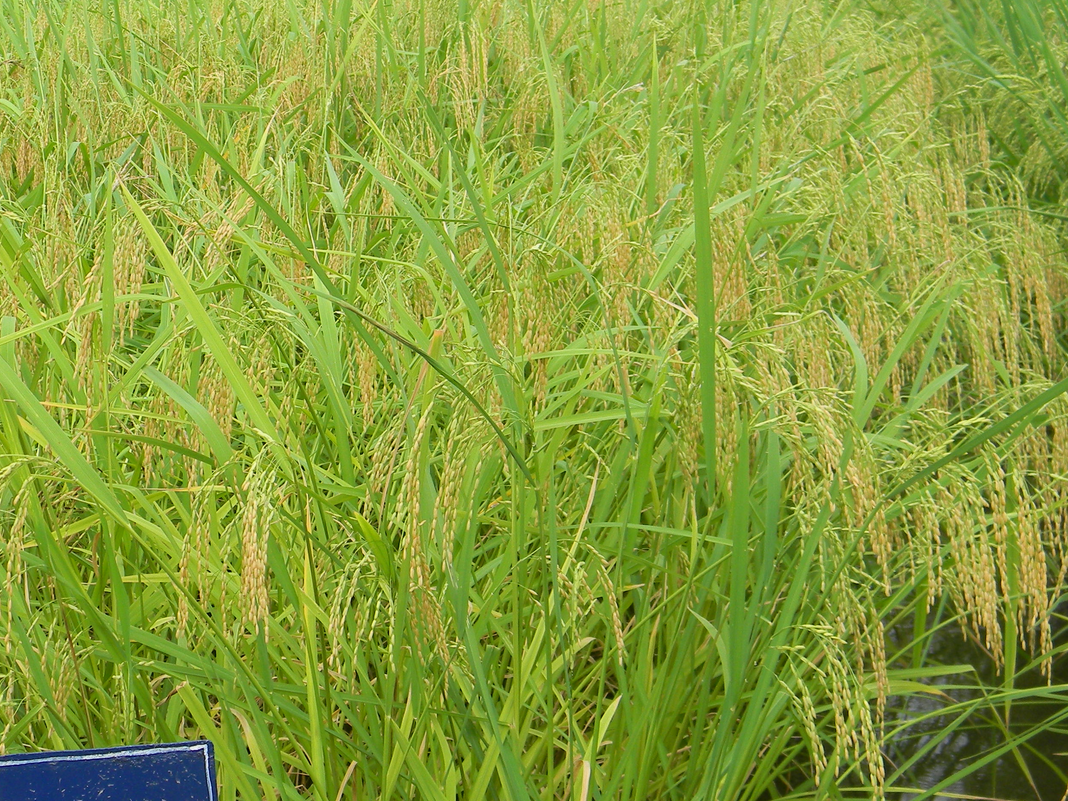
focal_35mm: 75
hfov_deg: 25.8
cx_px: 335
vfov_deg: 19.6
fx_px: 2314
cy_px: 423
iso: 80
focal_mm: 8.6
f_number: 3.9
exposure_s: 1/208
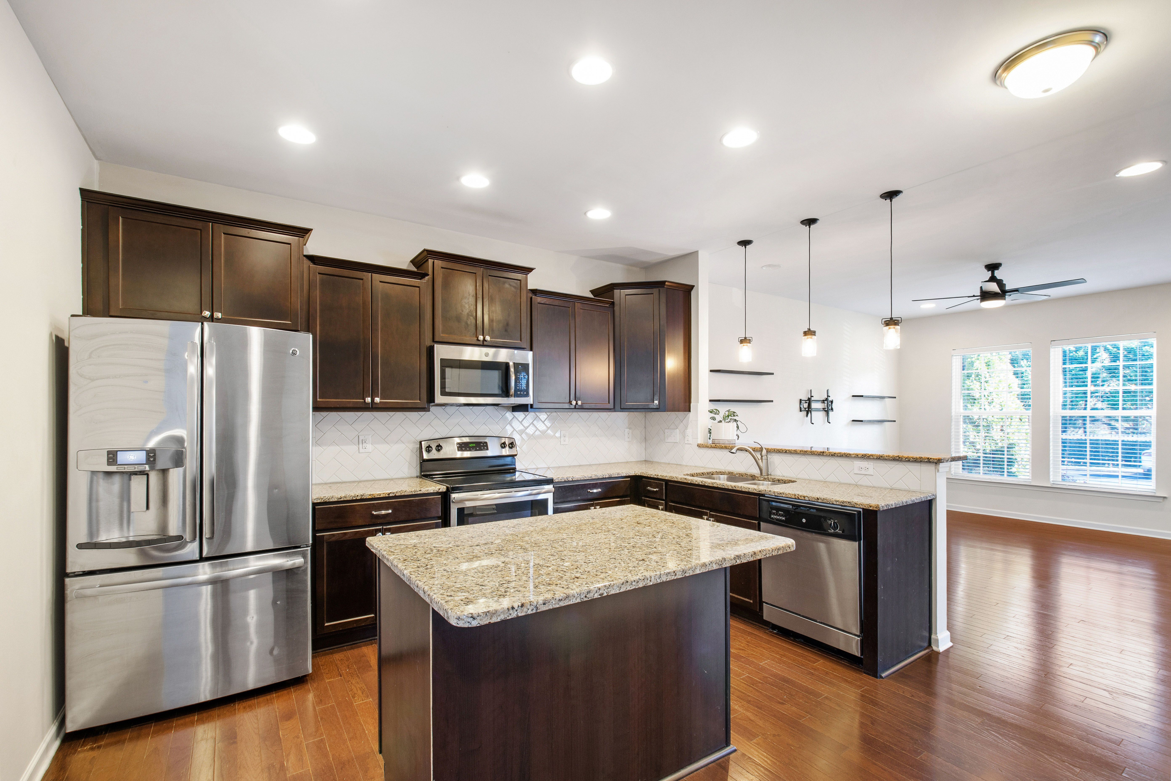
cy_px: 390
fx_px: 488
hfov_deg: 100.4
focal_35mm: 15
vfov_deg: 77.3
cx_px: 586
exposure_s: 1.3
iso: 100
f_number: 8
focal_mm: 10
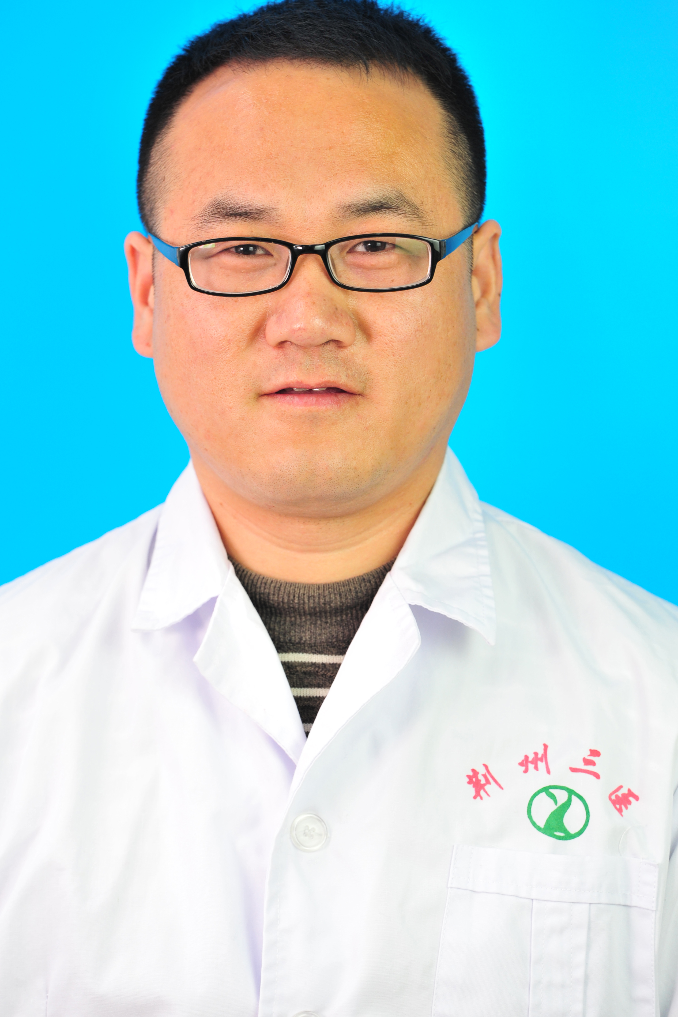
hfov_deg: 7.0
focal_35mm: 196
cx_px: 303
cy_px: 499
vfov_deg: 10.5
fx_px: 5537
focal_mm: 175
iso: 800
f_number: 4.5
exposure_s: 1/60
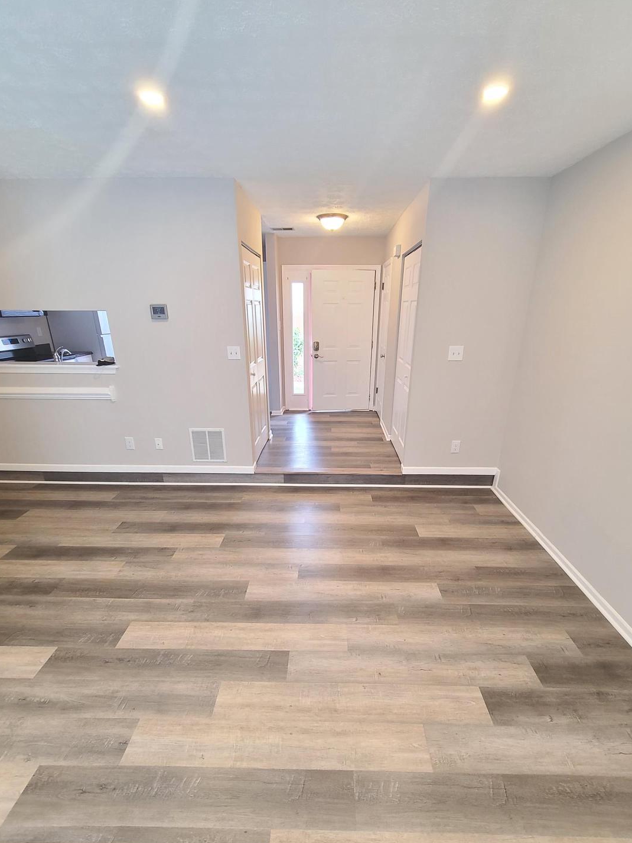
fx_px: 341
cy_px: 441
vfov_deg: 102.0
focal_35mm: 14
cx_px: 328
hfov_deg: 85.7
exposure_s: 1/40
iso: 320
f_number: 2.2
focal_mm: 2.2
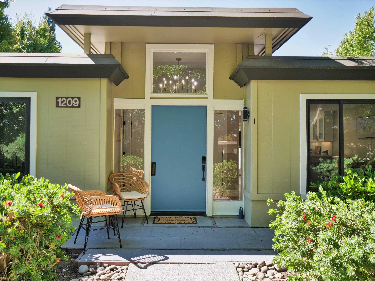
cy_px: 140
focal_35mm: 28
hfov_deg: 63.4
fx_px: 303
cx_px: 188
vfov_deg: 49.7
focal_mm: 14
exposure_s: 1/640
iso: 250
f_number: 2.8
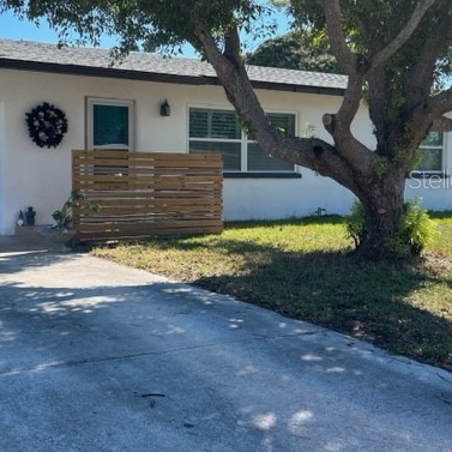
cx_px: 138
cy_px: 179
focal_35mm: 39
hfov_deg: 42.1
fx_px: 576
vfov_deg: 42.6
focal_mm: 5.1
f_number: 1.6
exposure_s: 1/1441
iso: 50
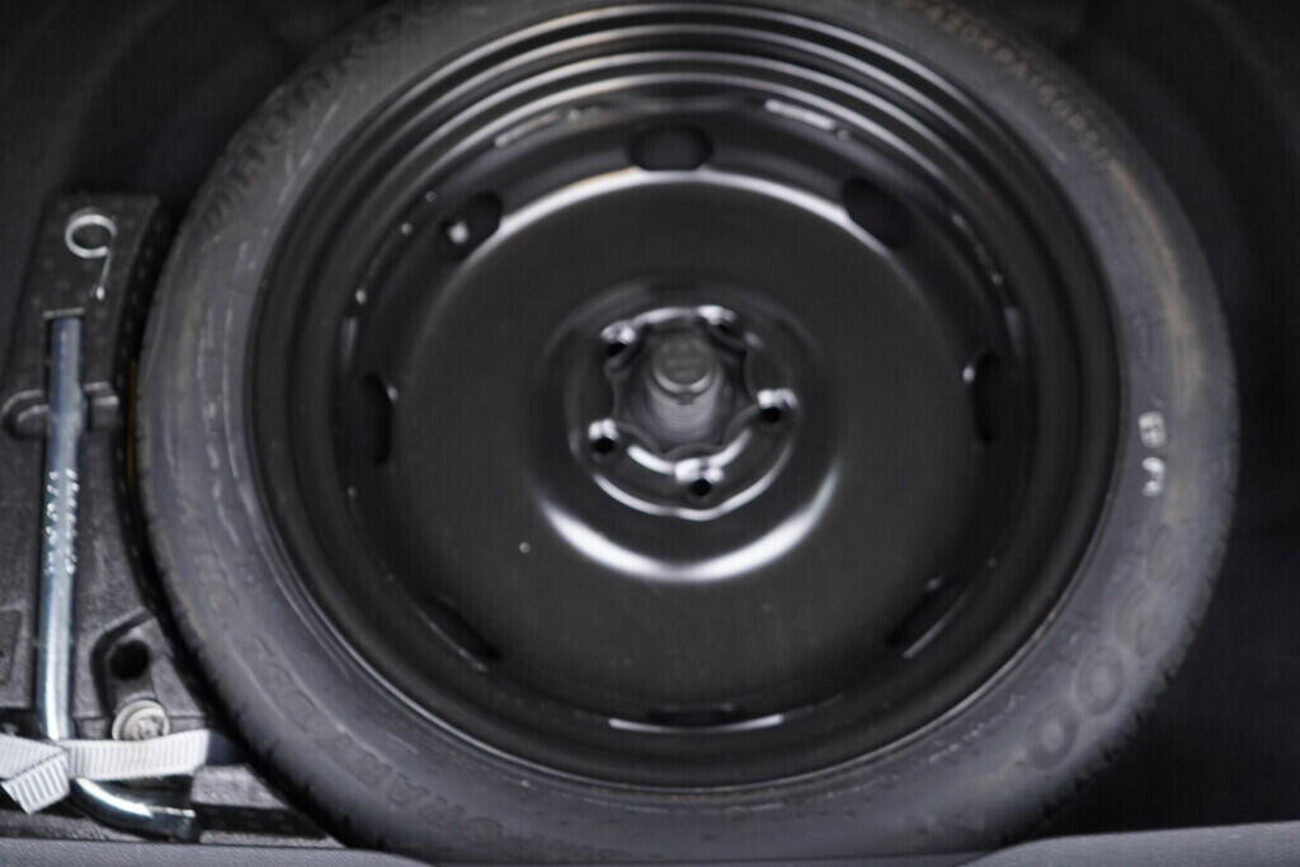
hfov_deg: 53.1
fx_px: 1300
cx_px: 650
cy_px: 434
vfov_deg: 36.9
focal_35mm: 36
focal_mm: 24
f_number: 2.8
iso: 640
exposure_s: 1/40
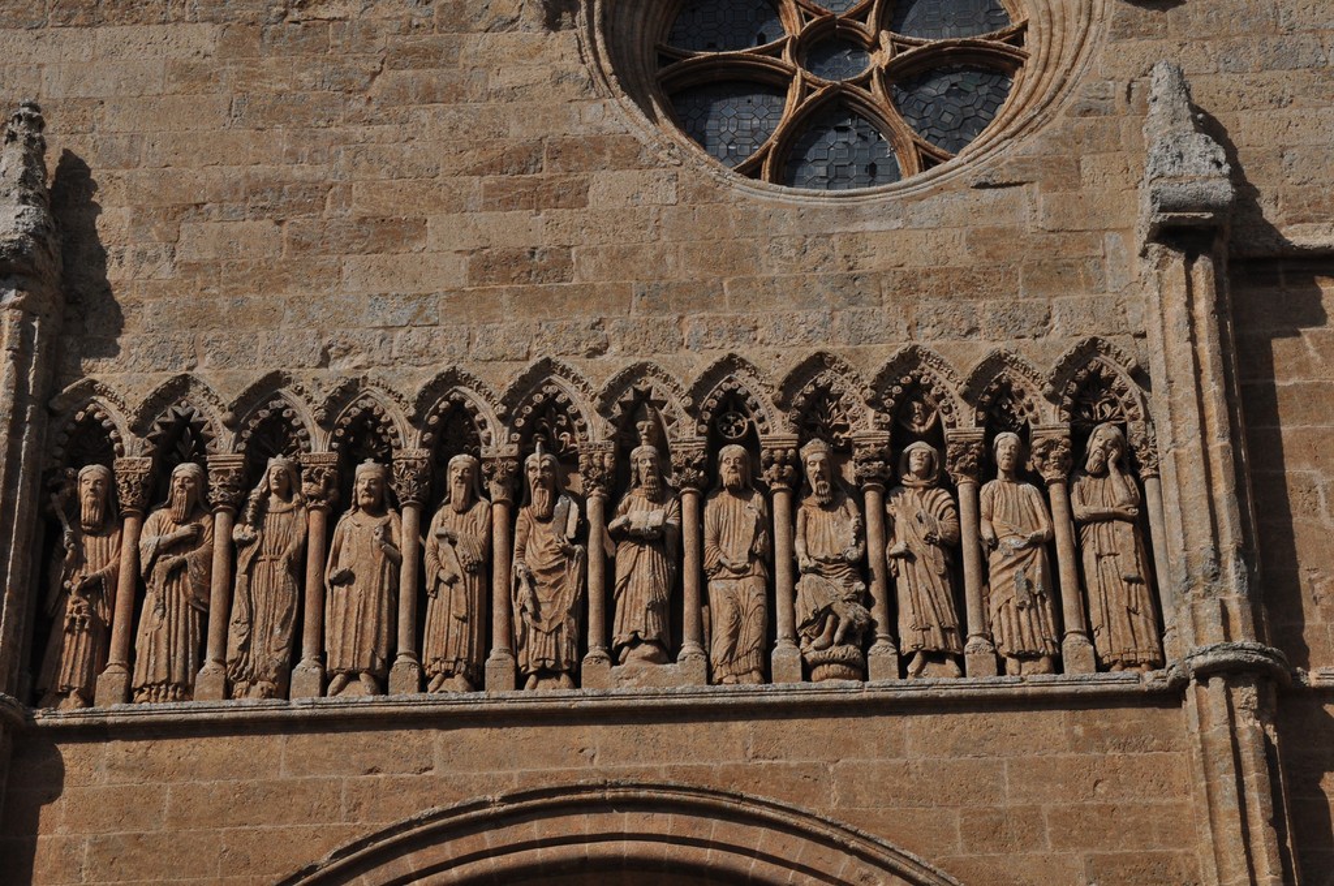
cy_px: 443
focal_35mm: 75
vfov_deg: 18.1
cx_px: 667
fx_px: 2776
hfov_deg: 27.0
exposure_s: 1/500
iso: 400
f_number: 11
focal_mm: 50
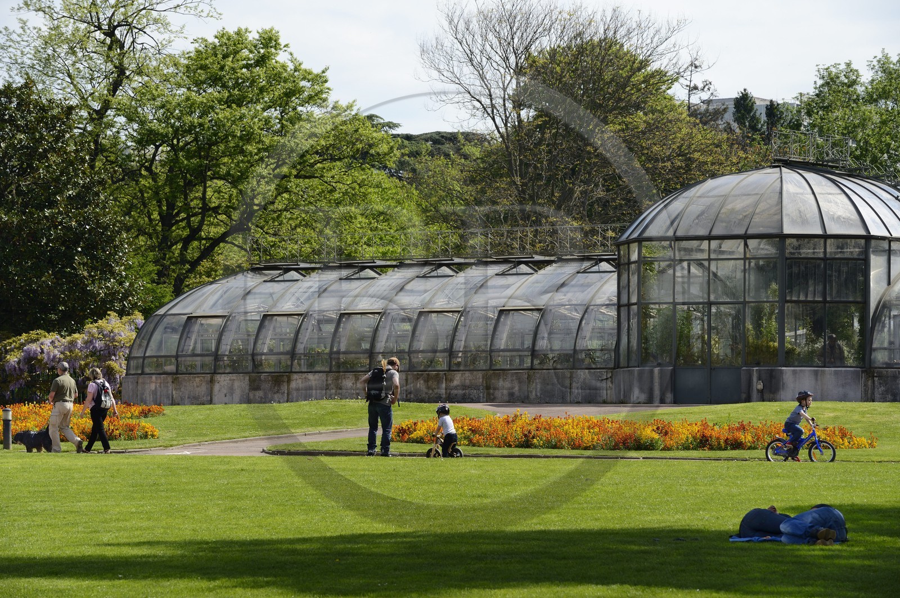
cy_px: 299
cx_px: 450
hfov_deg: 12.5
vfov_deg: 8.3
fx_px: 4122
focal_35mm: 165
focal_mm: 165
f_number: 10
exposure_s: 1/250
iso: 200
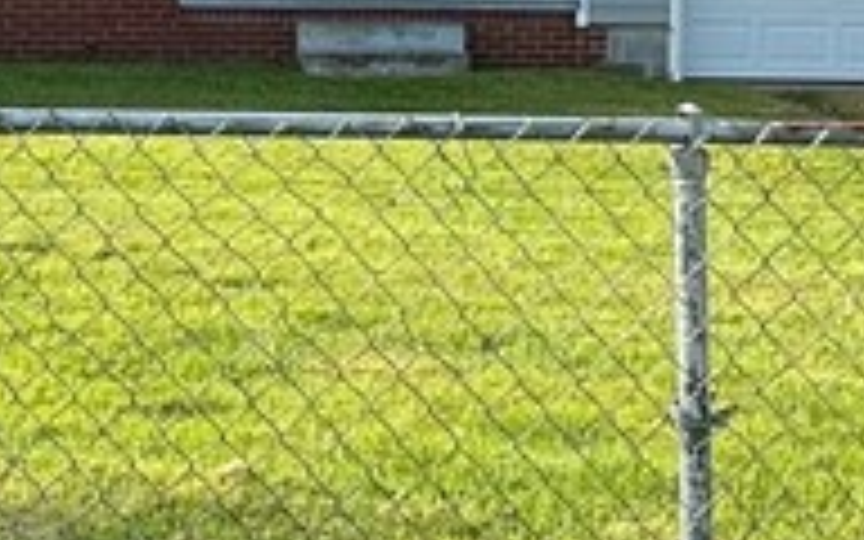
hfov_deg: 25.6
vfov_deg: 16.1
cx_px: 158
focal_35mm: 79
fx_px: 1860
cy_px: -40
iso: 50
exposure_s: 1/1531
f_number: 2.2
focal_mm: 2.22
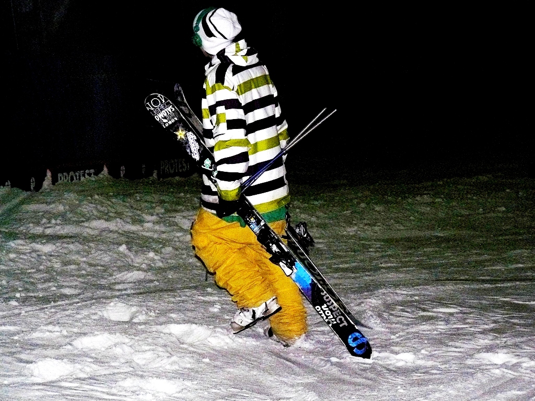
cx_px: 268
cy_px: 200
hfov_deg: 17.3
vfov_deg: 13.0
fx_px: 1762
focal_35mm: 114
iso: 400
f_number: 3.2
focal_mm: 19
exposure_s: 1/1000
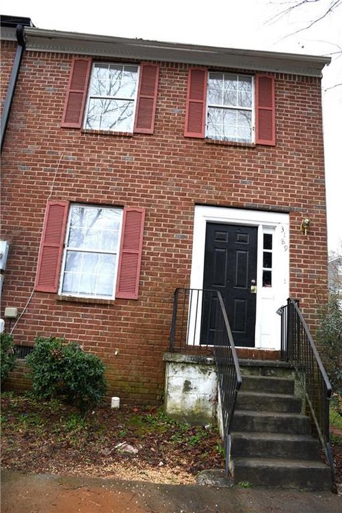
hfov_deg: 47.9
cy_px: 256
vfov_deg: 67.4
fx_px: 385
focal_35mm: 27
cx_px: 171
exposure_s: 1/100
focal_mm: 18
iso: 125
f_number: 4
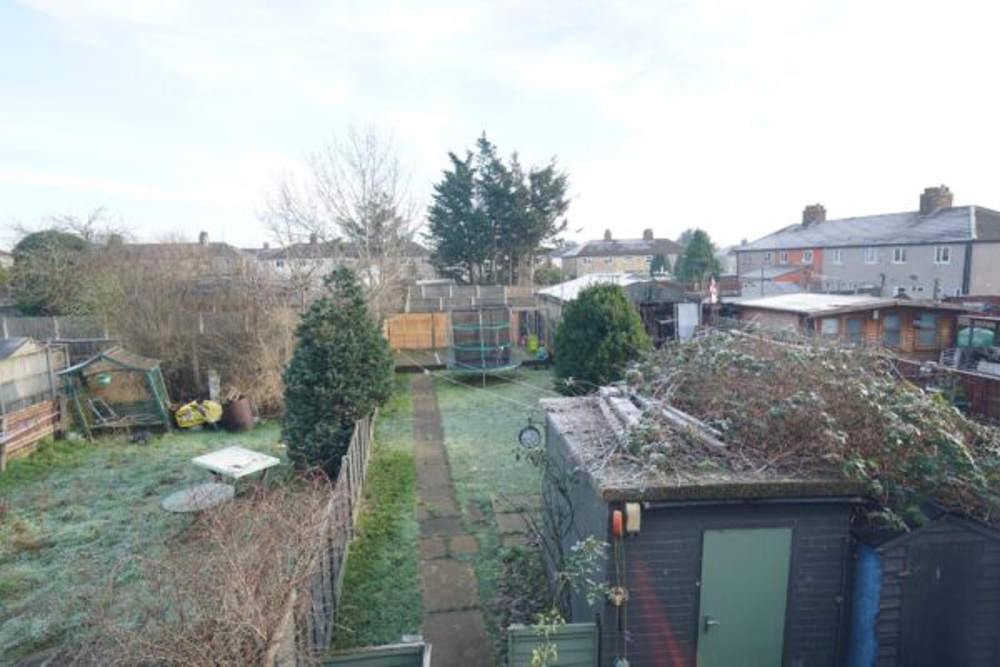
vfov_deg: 61.9
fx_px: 556
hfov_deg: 84.0
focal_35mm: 20
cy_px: 334
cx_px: 500
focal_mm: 20
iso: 500
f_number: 4.5
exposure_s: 1/400
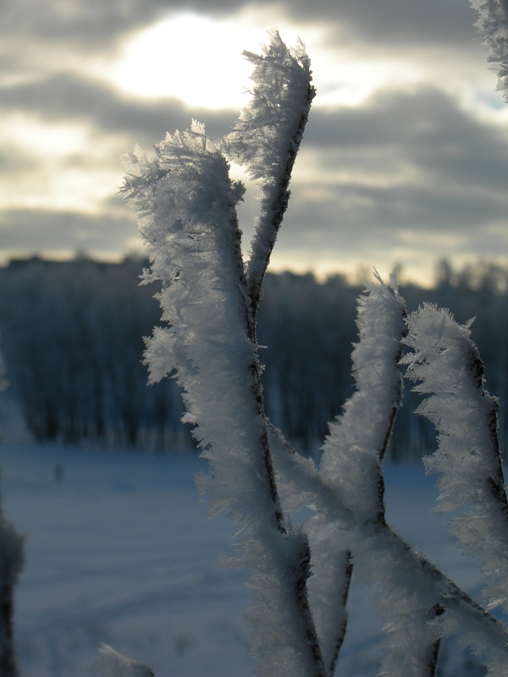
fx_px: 2231
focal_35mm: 114
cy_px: 338
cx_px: 254
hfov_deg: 13.0
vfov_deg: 17.3
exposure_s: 1/394
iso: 50
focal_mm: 23.4
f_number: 8.2
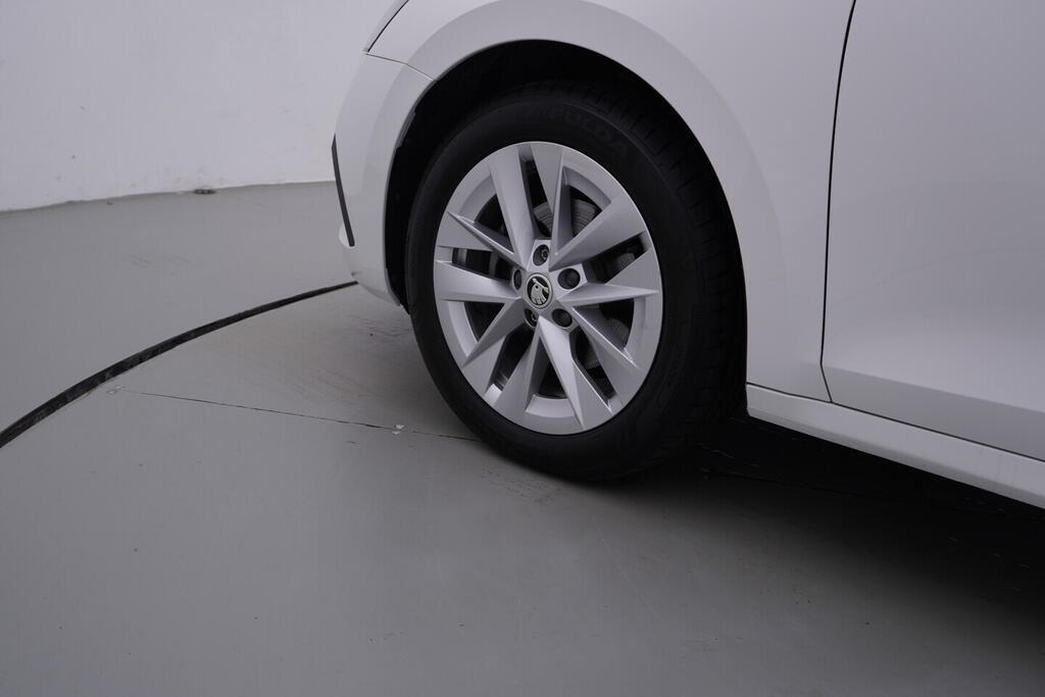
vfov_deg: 36.9
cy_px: 348
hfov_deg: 53.1
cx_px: 522
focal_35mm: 36
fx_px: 1045
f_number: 4.5
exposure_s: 1/100
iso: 125
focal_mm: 24
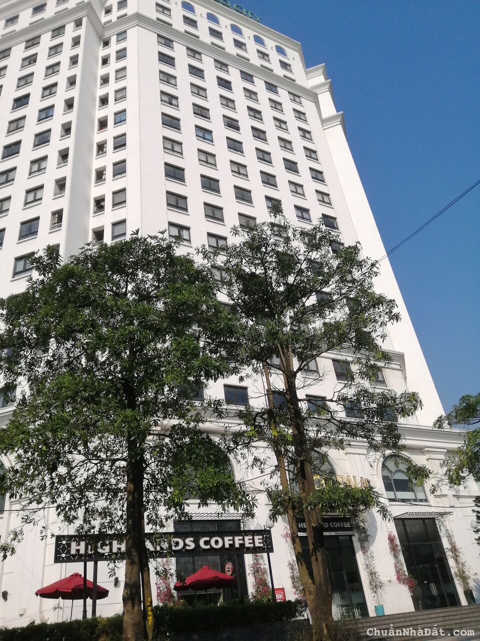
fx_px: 481
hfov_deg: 53.1
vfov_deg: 67.3
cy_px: 320
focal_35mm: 26
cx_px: 240
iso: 50
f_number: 1.8
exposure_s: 1/3623
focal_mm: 3.6
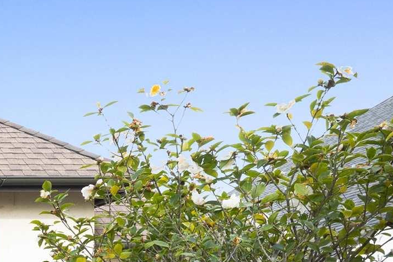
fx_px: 895
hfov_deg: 17.6
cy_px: 399
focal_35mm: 82
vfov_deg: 15.3
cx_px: -394
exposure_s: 1/125
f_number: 11
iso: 500
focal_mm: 19
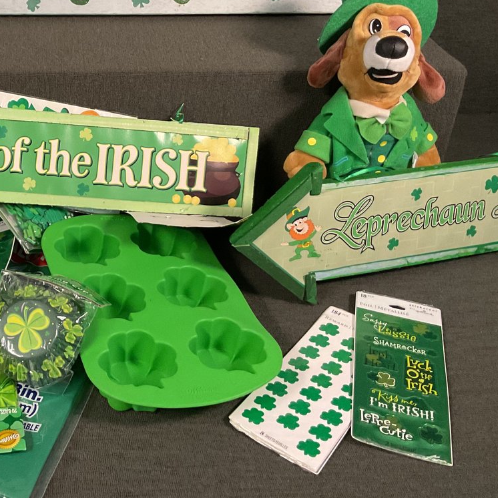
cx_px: 50
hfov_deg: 31.3
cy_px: 187
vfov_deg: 32.6
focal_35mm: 52
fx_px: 846
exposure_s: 1/60
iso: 200
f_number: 1.8
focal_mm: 3
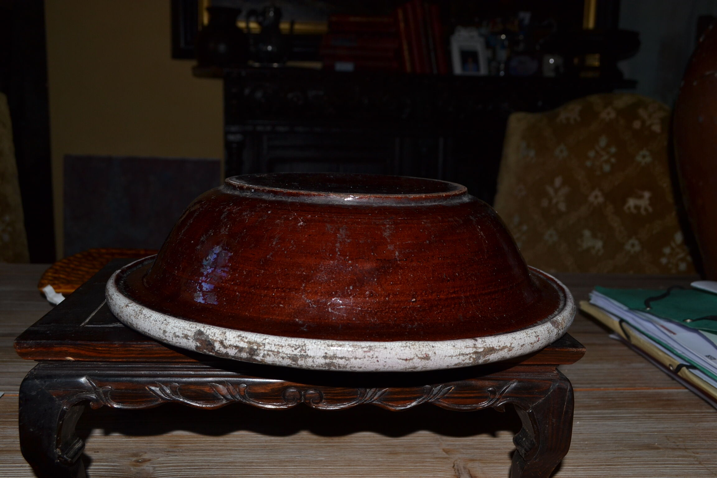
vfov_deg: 36.9
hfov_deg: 53.1
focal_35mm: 36
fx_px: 717
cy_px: 239
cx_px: 358
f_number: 8
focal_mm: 24
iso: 100
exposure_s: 1/60
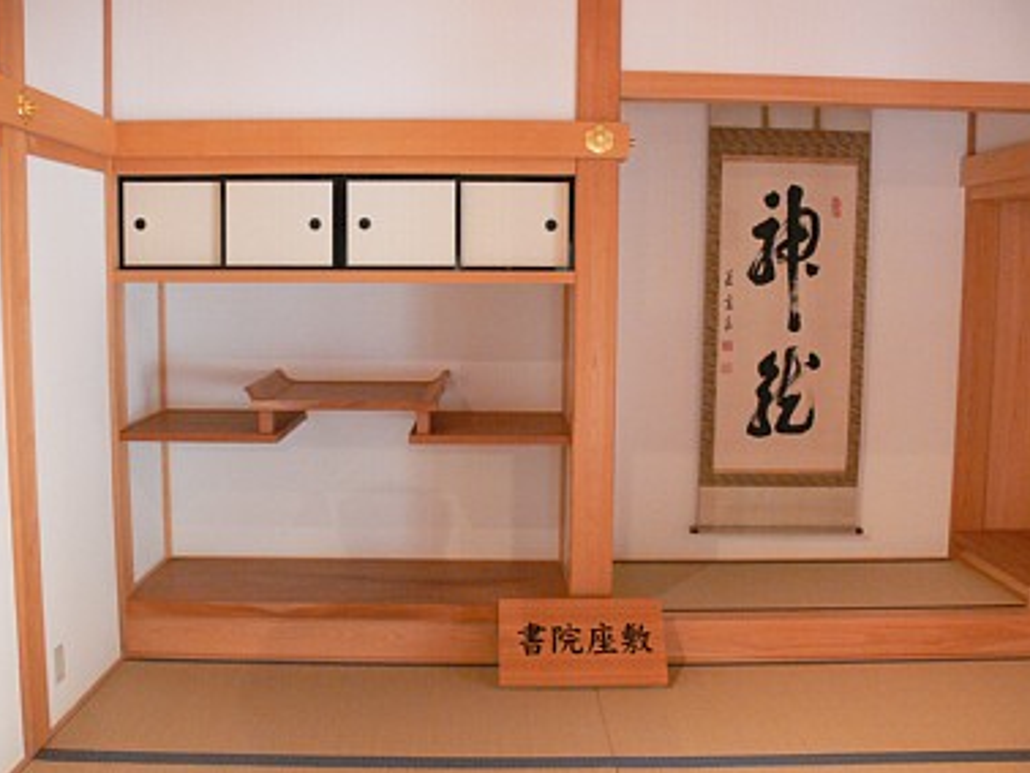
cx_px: 515
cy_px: 403
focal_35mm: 37
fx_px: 1102
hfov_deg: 50.1
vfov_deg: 38.7
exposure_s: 1/40
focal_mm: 7.4
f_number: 2.8
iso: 400
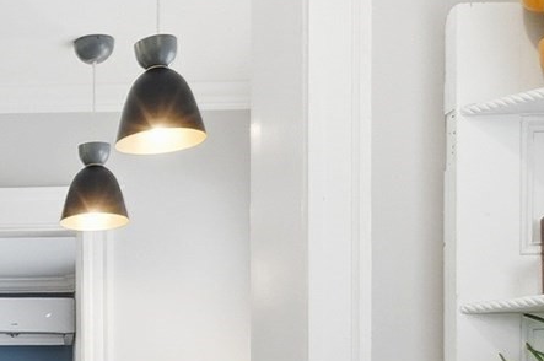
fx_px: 1151
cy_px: 507
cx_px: -178
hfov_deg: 23.3
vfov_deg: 16.5
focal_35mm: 76
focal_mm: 11
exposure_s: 1/800
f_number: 7.1
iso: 800
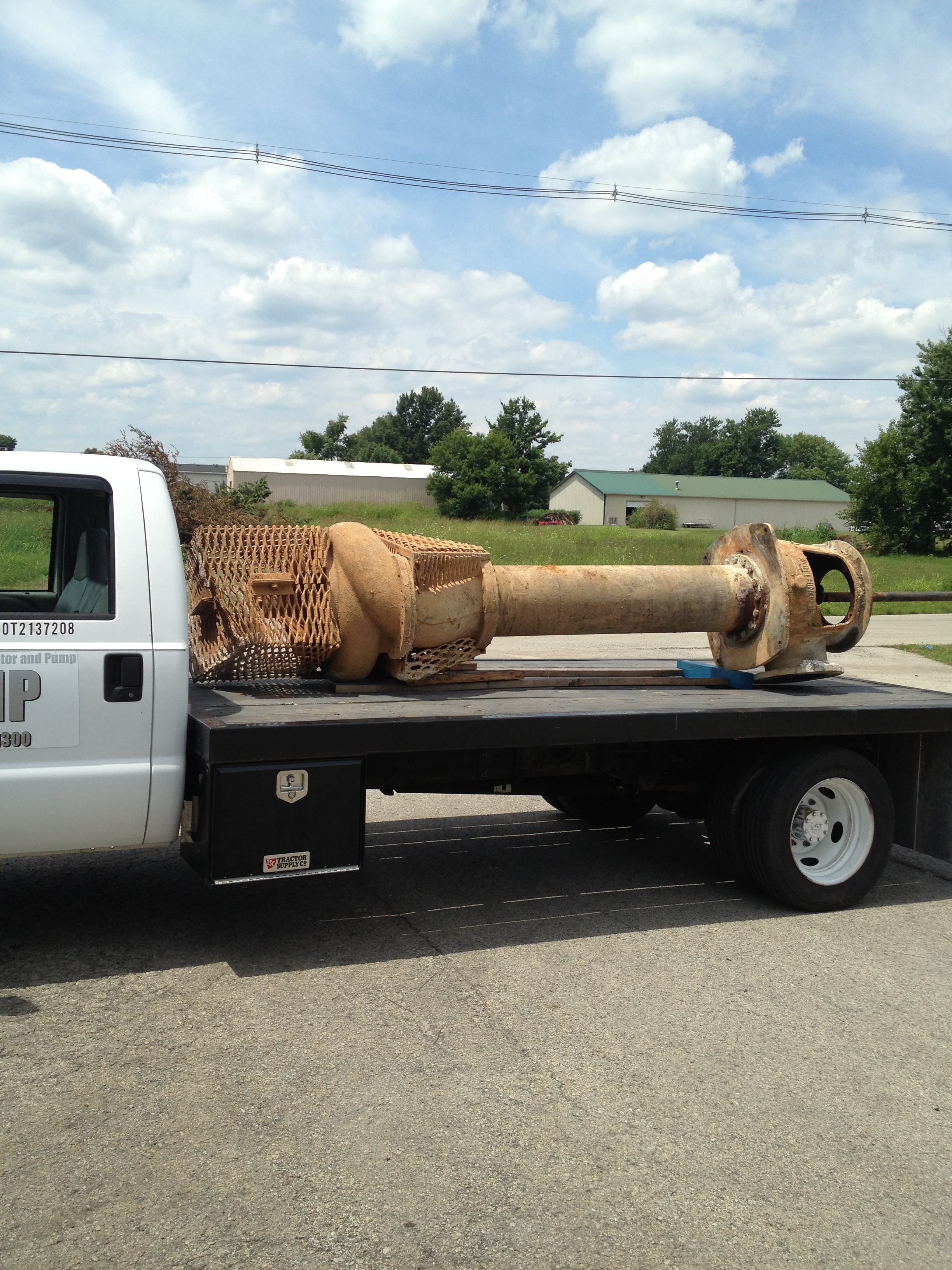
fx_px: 1283
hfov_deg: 40.7
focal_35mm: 35
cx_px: 476
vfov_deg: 52.6
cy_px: 635
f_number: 2.4
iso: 50
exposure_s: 1/1842
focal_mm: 4.28
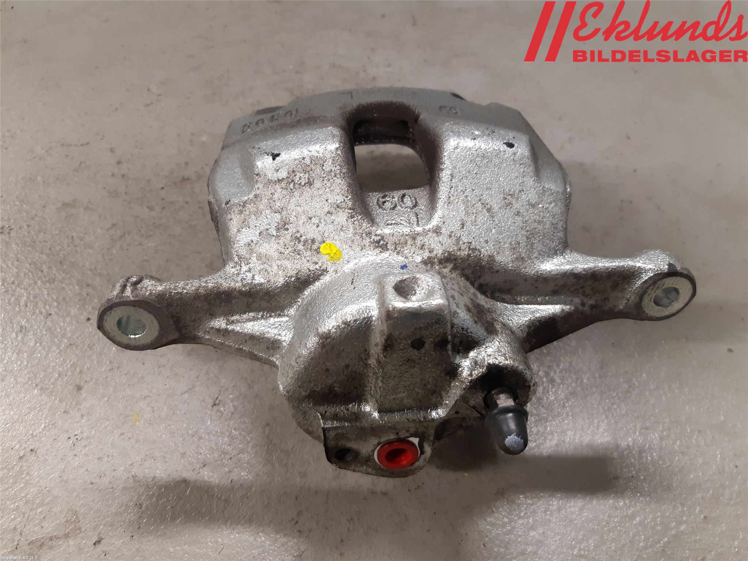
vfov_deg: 53.1
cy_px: 280
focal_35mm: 26
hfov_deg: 67.3
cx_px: 374
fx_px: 562
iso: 160
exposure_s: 1/50
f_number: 1.7
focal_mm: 3.93
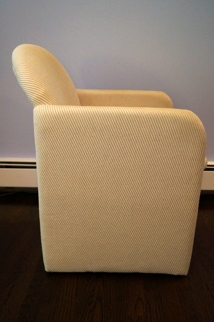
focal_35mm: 33
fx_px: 295
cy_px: 161
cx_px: 107
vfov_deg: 57.3
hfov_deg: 39.9
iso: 1250
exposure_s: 1/60
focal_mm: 22
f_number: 4
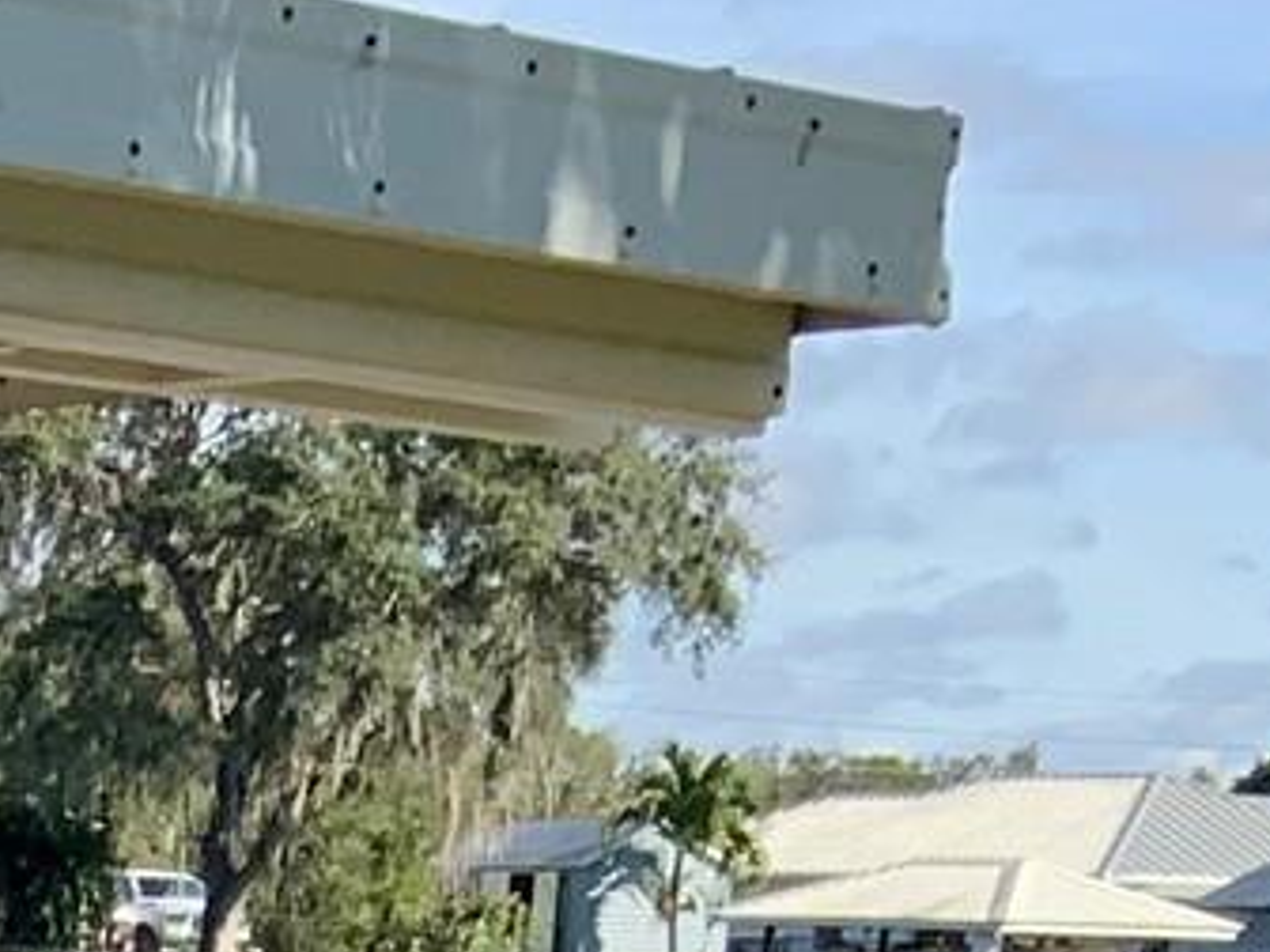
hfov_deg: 10.8
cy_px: 2826
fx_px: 6494
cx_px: -609
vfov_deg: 7.4
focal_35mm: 177
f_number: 1.8
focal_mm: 3
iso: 16
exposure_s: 1/997
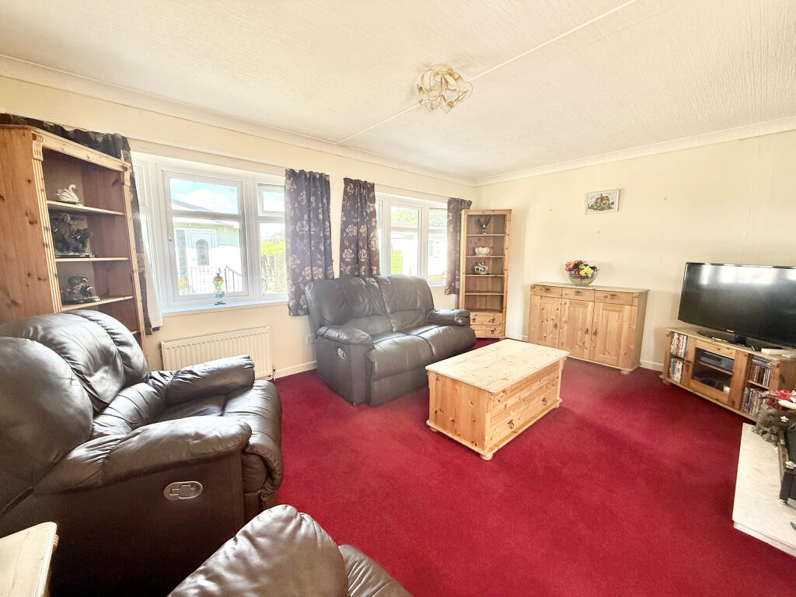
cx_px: 398
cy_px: 298
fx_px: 322
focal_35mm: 14
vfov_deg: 85.7
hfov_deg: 102.1
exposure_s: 1/99
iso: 160
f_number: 2.2
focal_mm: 2.22
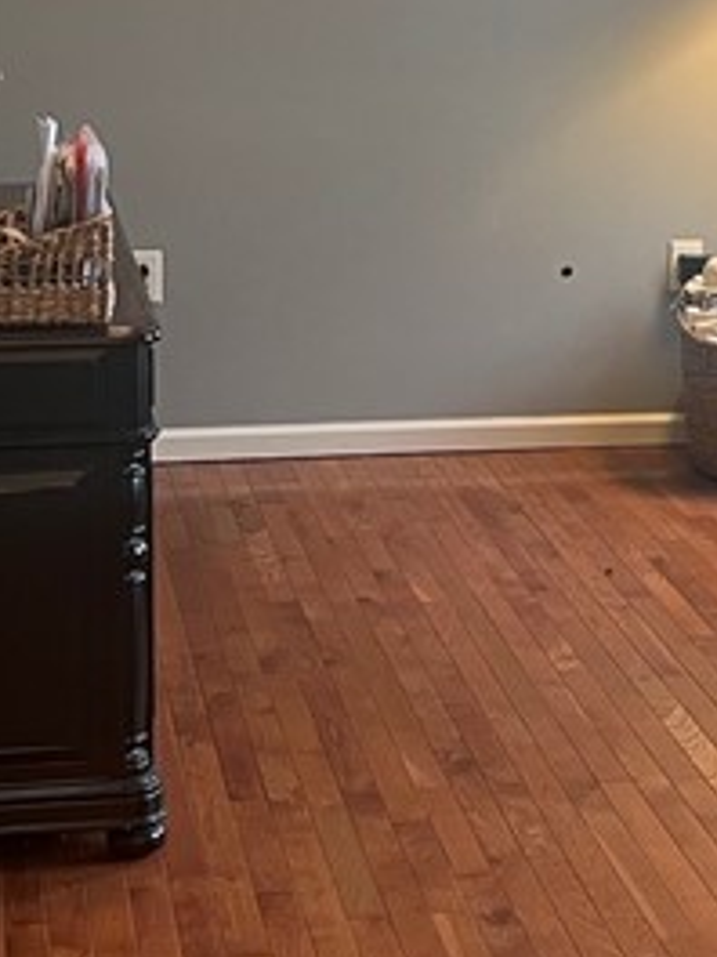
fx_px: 2789
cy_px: 225
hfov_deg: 14.6
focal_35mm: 101
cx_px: 492
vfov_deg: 19.3
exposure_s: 1/60
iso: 125
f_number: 1.5
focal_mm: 5.7
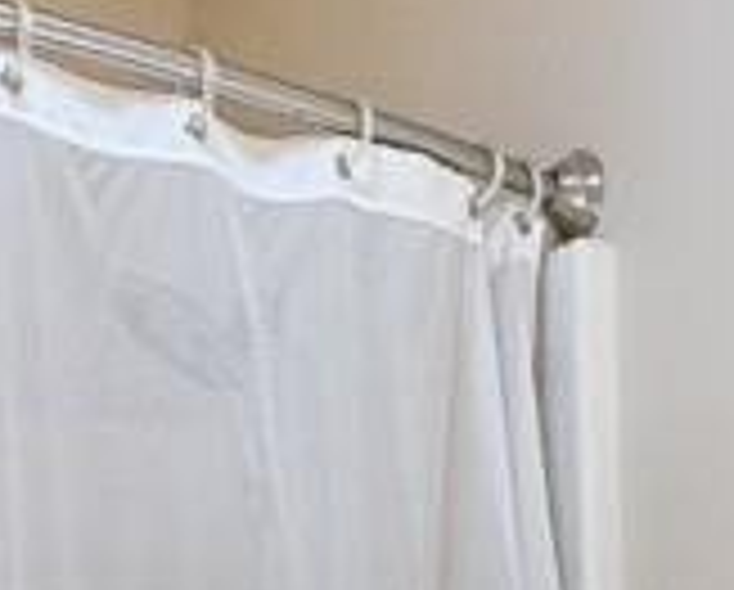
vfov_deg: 12.6
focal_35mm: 107
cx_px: 748
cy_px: 1189
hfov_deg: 17.5
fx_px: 2329
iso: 100
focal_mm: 2.22
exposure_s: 1/120
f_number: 2.2
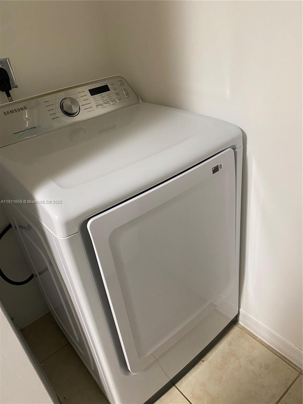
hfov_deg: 53.1
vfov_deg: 67.3
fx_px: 303
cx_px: 152
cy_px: 202
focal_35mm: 26
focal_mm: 4.25
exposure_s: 1/60
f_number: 1.8
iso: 125
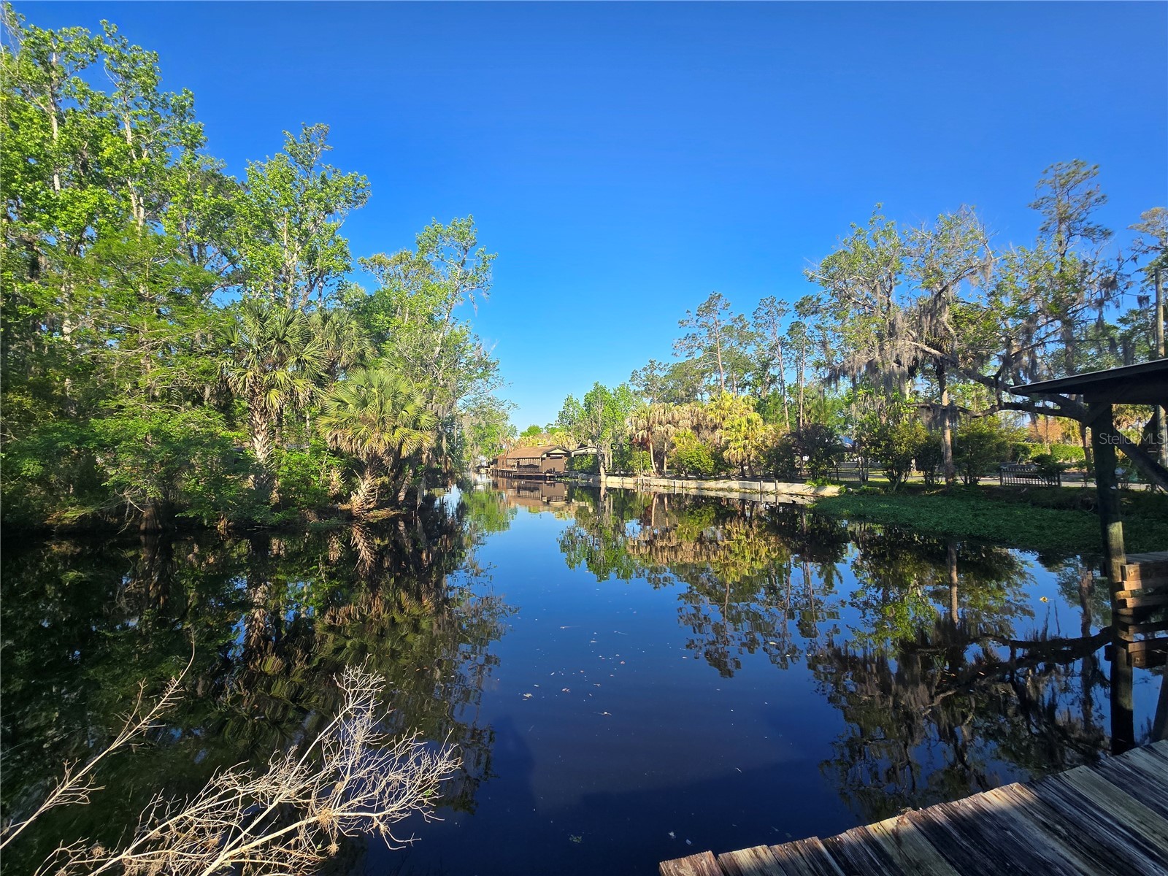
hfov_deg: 106.2
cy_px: 438
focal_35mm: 13
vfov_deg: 89.9
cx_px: 584
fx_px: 439
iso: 50
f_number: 2.2
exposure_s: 1/900
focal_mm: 2.2
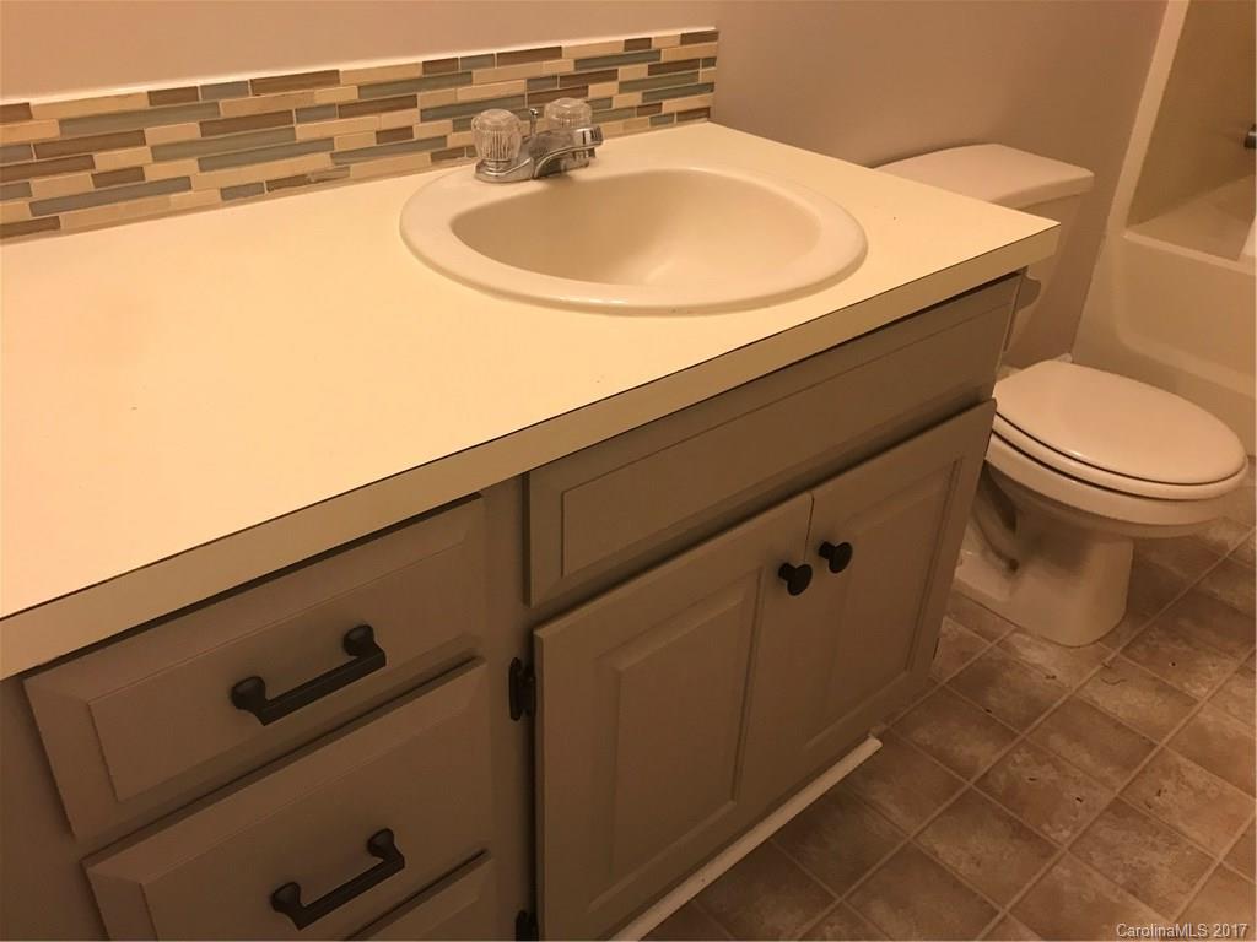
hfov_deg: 63.4
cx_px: 628
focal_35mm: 28
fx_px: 1017
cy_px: 471
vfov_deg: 49.7
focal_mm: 3.99
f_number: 1.8
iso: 40
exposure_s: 1/17
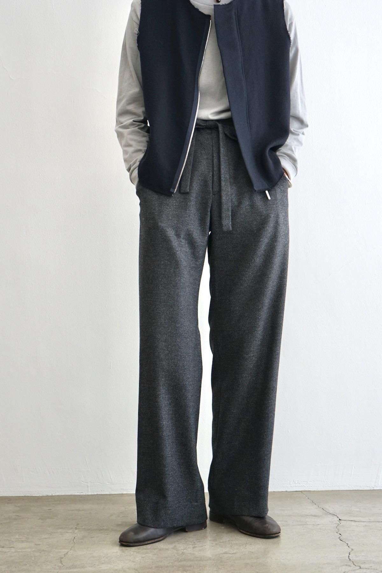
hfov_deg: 26.0
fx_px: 828
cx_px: 191
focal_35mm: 52
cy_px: 286
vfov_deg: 38.2
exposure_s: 1/160
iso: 640
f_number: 5
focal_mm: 52
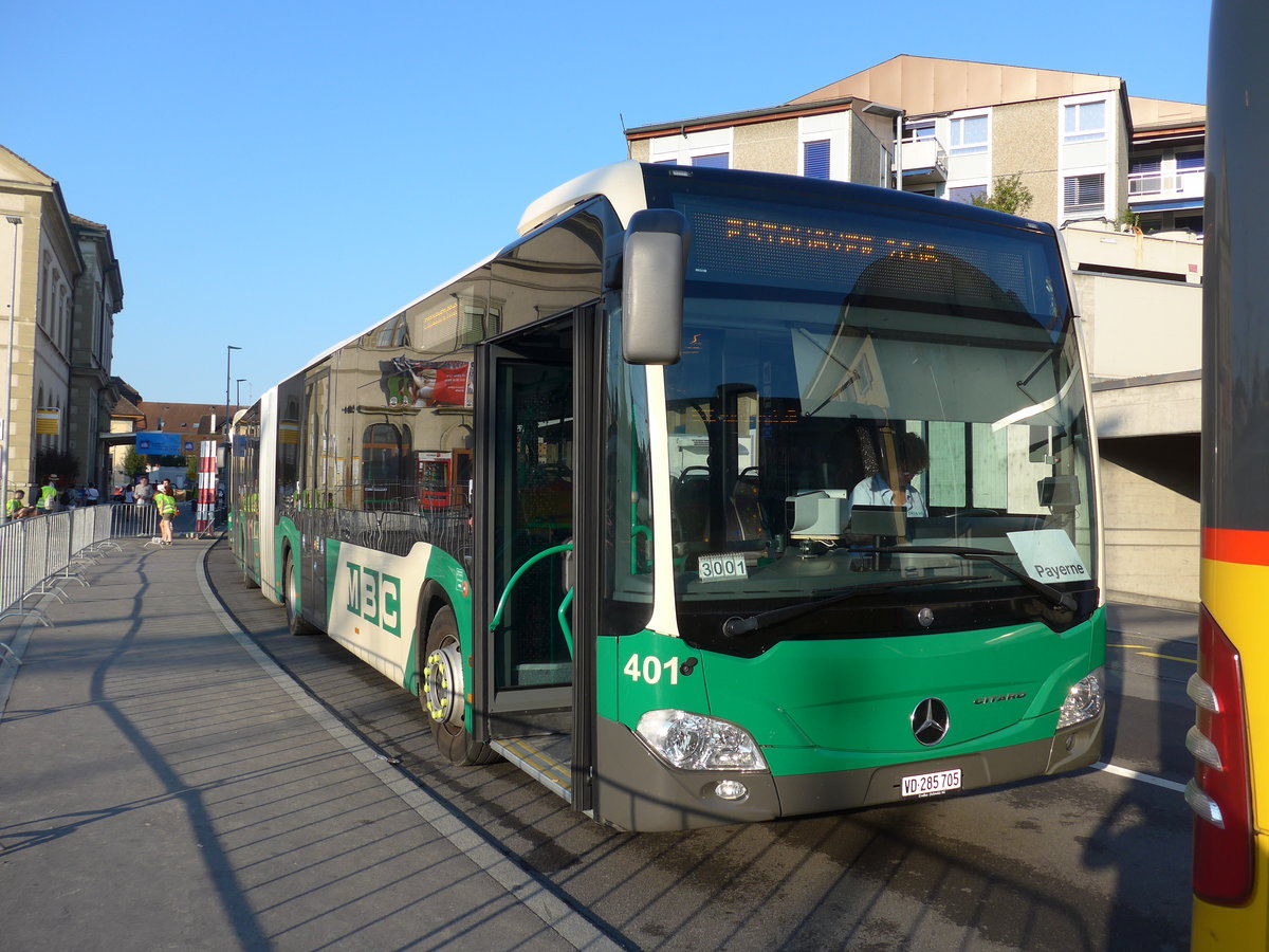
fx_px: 1063
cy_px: 476
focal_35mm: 29
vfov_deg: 48.2
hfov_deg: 61.7
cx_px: 634
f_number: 2.8
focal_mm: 6
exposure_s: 1/800
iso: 80
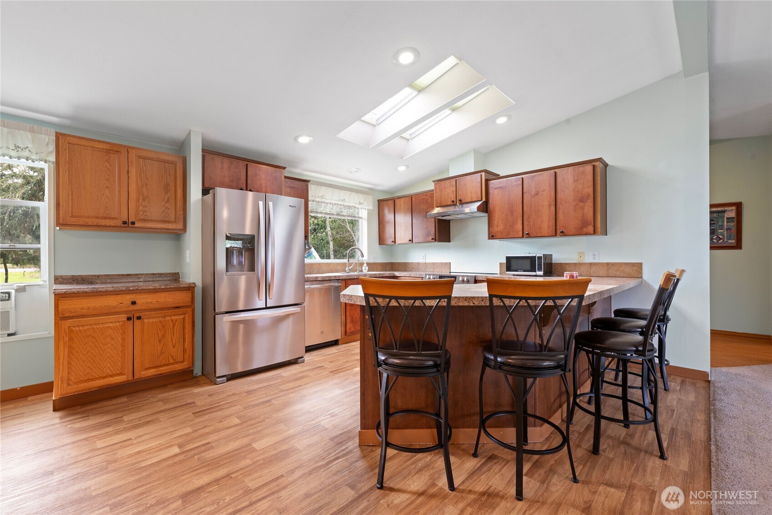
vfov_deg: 75.5
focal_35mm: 16
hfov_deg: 98.5
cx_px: 386
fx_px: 332
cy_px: 258
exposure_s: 1/8
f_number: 9
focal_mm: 15.5
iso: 400
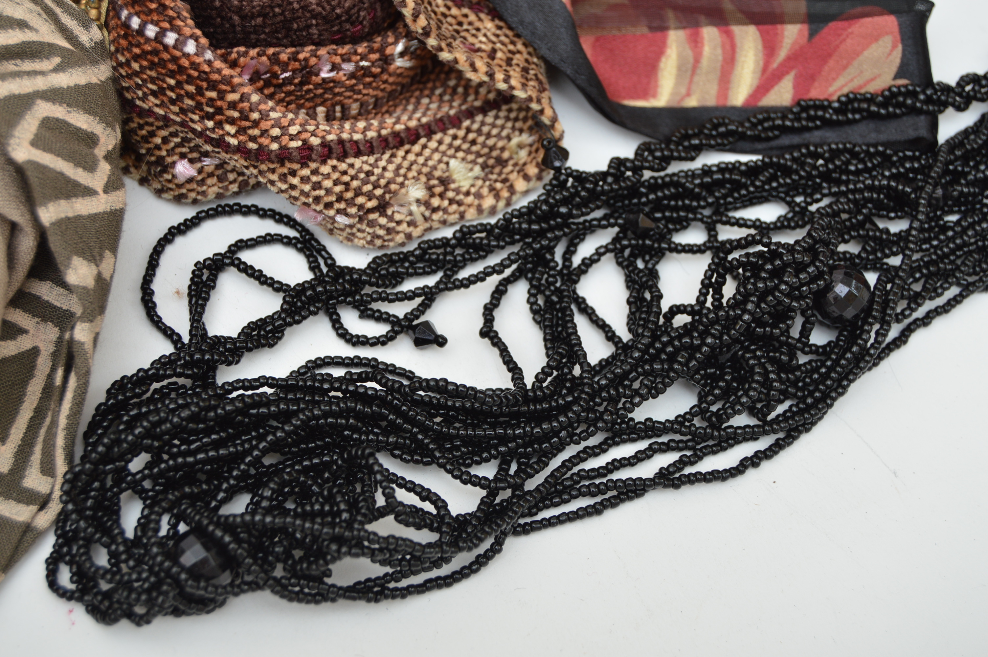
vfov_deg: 21.5
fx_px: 1727
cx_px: 494
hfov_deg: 31.9
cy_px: 328
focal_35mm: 63
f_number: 5
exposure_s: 1/160
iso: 200
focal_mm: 42
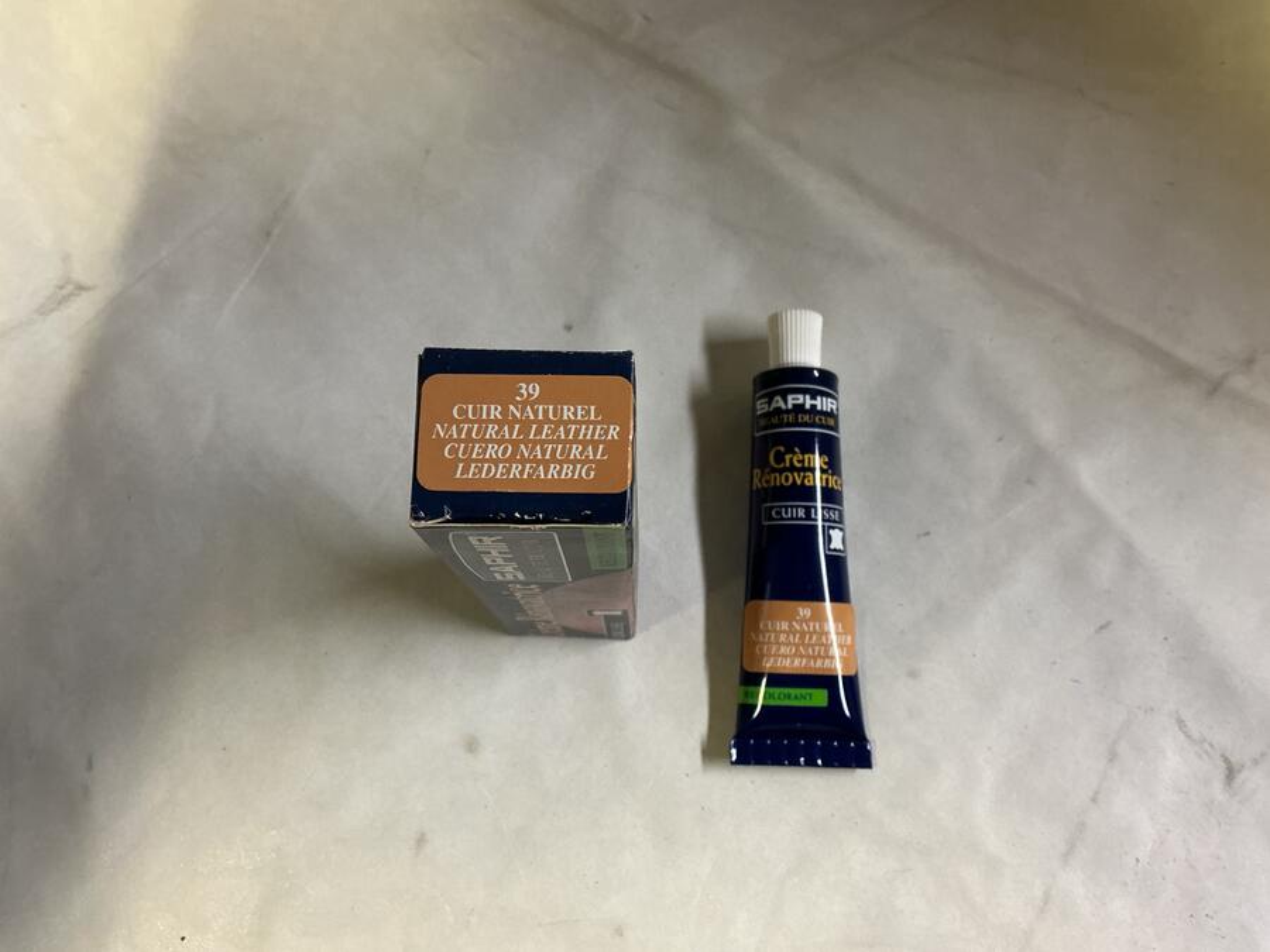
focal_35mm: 29
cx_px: 635
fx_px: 1064
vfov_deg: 48.2
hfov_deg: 61.7
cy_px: 476
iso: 125
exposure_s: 1/50
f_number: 1.8
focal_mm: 3
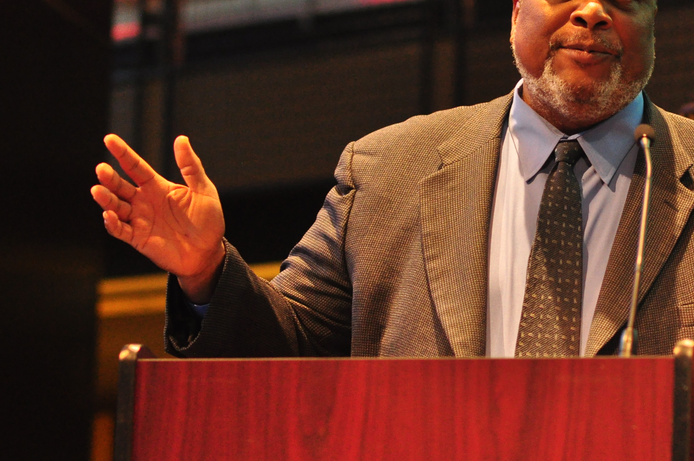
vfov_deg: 6.2
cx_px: 591
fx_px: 4233
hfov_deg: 9.3
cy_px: 195
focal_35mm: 220
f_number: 2.5
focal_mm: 85
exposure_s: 1/80
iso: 1250
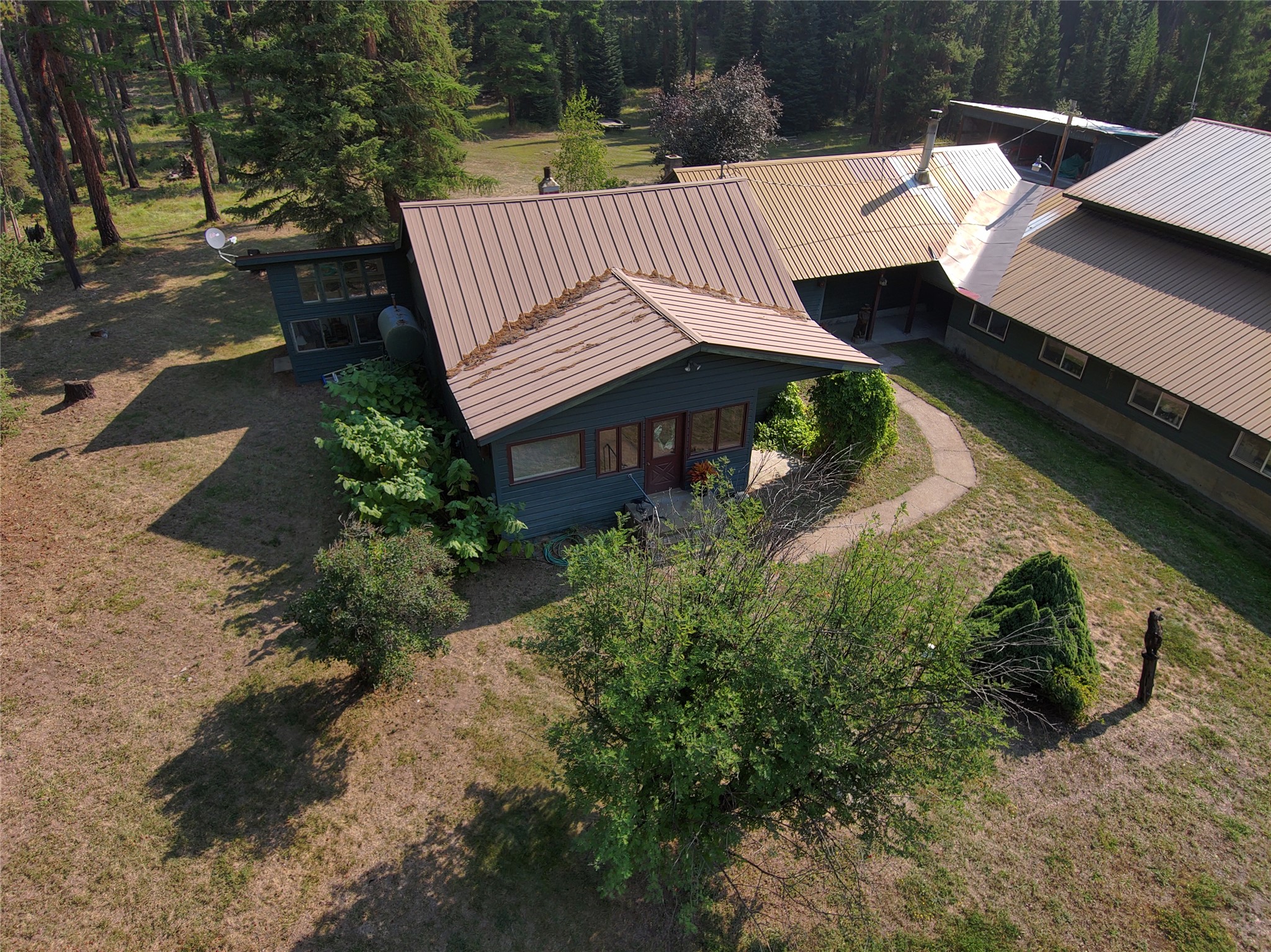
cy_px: 476
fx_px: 771
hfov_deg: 79.0
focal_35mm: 21
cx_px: 636
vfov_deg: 63.4
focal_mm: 3.7
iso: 100
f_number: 2.8
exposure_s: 1/608
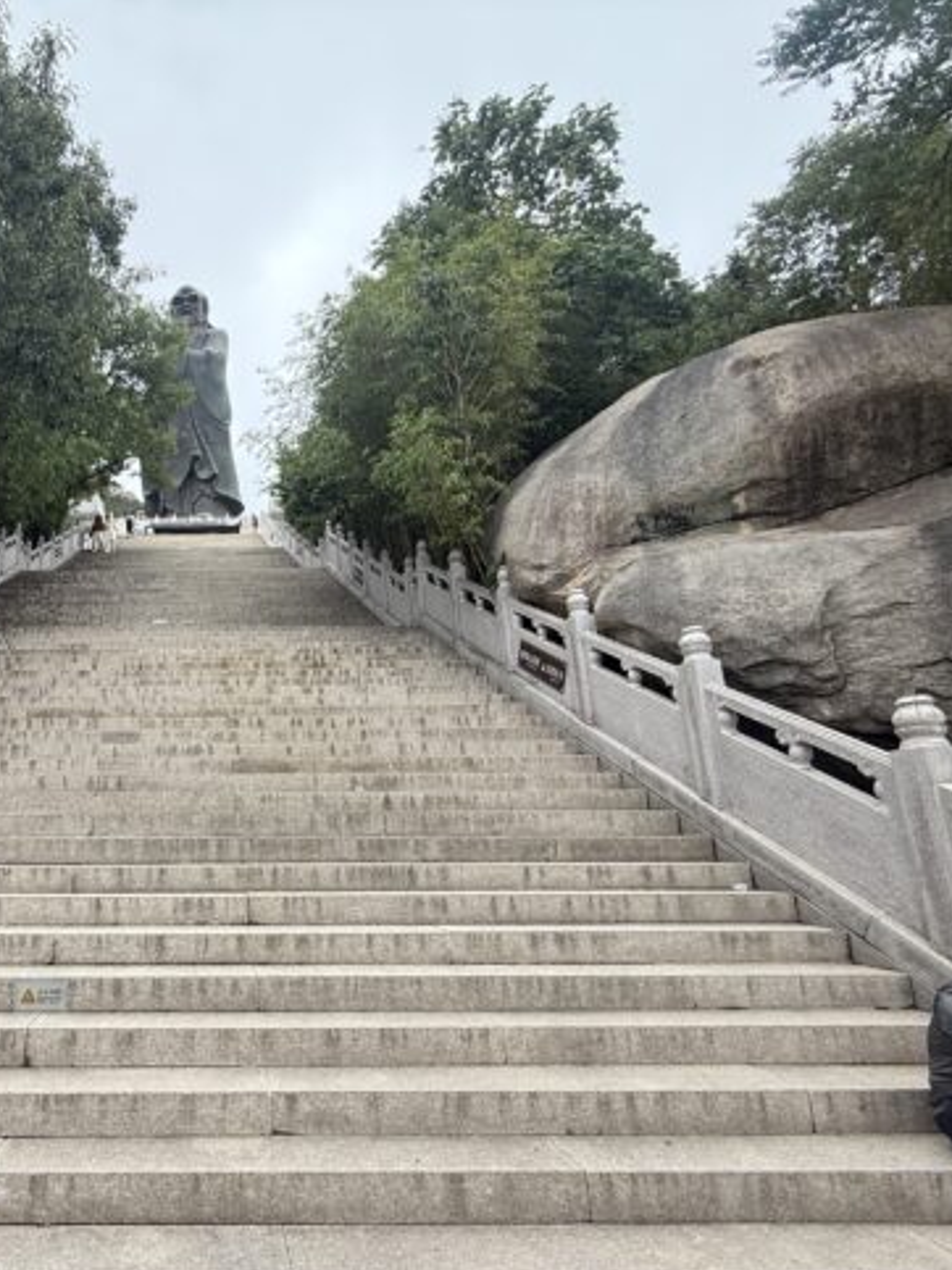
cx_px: 200
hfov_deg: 60.9
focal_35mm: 20
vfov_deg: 81.6
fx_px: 734
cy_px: 678
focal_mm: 2.22
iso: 50
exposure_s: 1/461
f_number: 2.2
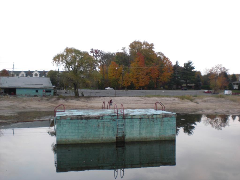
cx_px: 120
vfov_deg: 37.7
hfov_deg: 49.0
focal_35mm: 38
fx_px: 263
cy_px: 90
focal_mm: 6.3
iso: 100
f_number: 3.1
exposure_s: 1/100
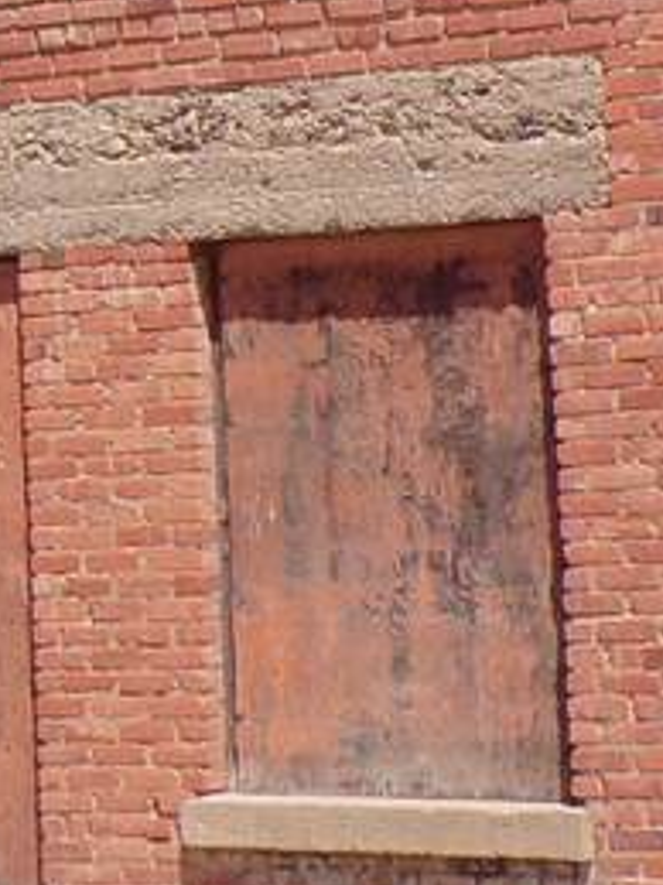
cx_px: -482
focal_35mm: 183
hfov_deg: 7.9
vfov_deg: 10.8
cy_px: 167
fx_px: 4677
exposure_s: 1/480
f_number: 4.9
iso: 80
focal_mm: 6.6
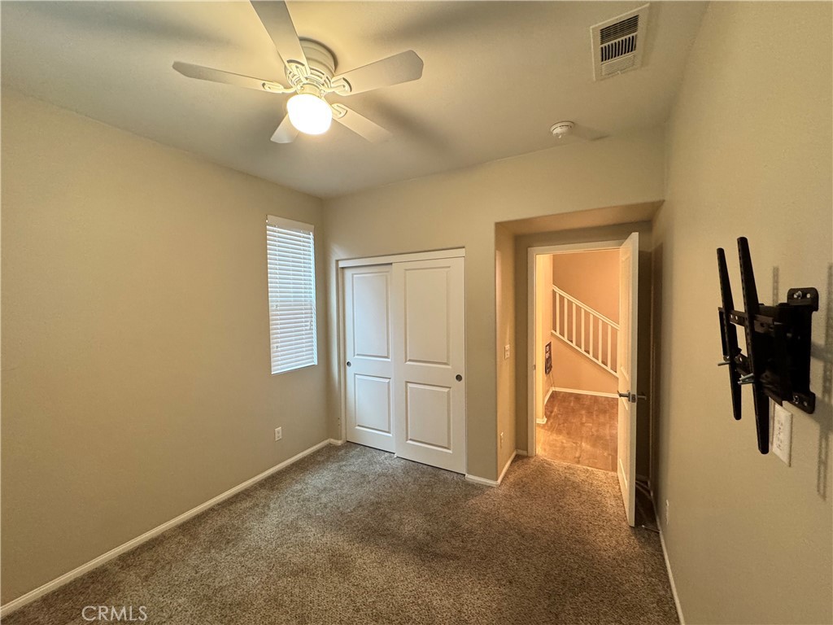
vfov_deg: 85.7
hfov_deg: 102.1
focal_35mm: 14
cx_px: 416
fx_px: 337
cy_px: 312
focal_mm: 2.22
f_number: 2.2
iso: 400
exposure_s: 1/60
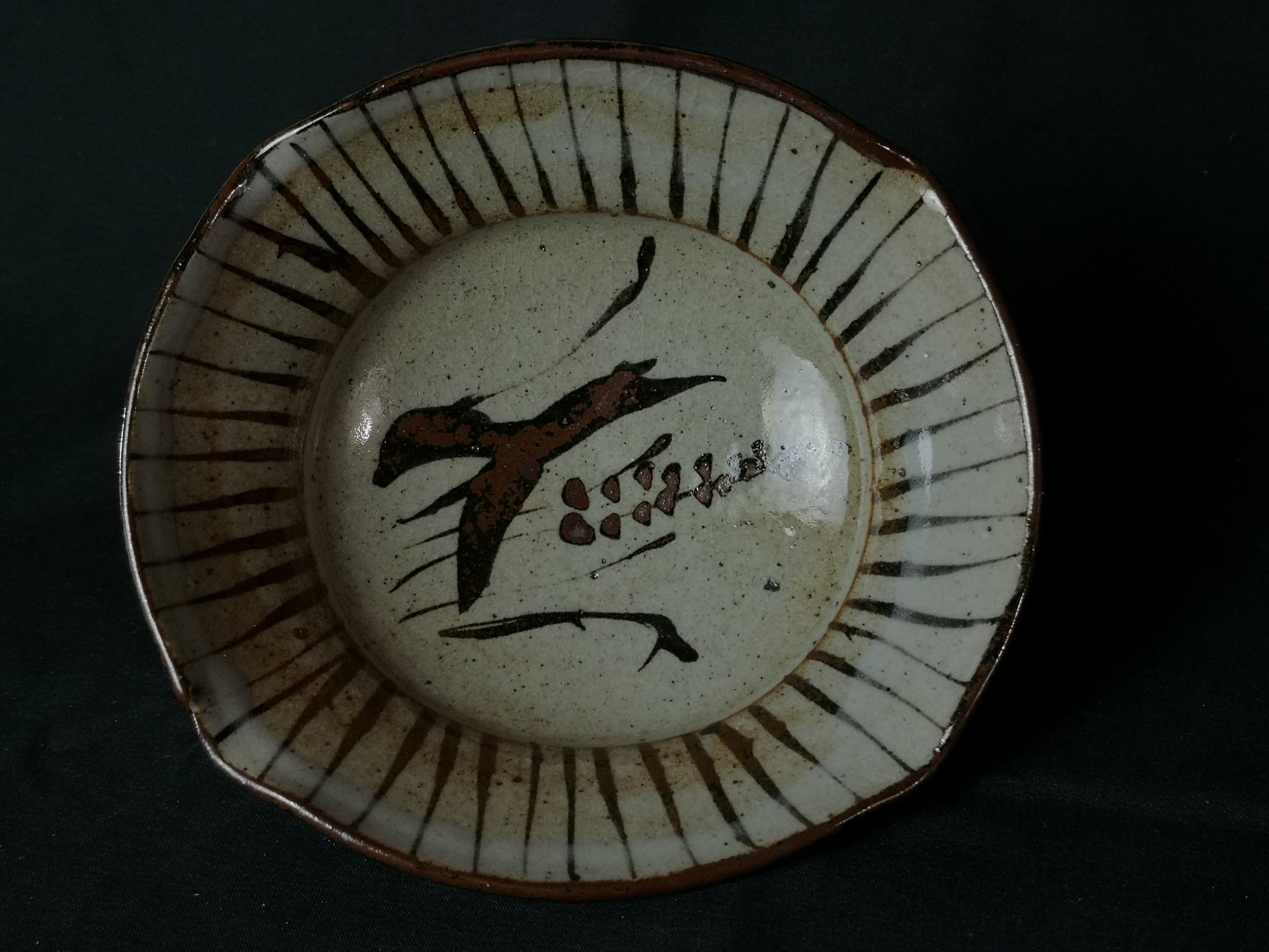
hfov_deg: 46.8
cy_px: 476
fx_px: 1466
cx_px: 634
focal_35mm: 40
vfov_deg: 36.0
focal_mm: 3.95
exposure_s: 1/60
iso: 125
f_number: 1.8
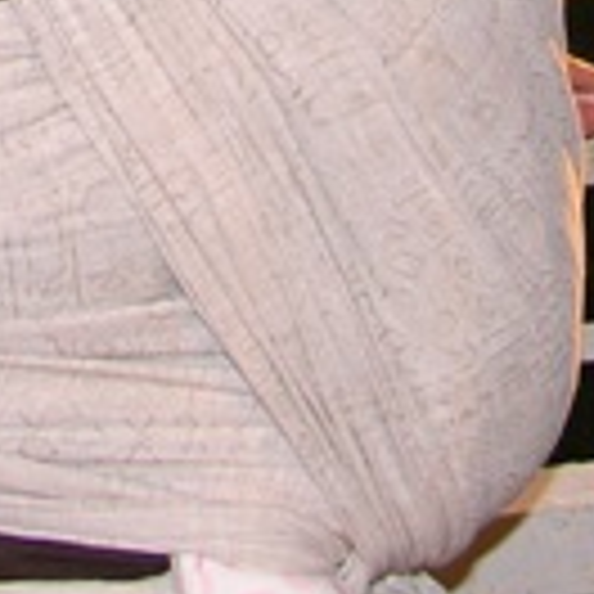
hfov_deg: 20.2
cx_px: 58
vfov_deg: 18.8
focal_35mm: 84
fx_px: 1631
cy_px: -220
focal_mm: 5
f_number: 3.5
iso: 80
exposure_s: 1/330
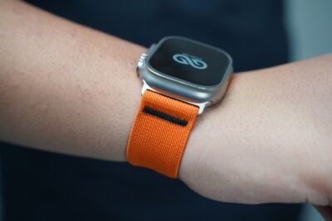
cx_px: 166
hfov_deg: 35.6
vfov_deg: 24.2
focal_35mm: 56
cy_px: 110
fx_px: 517
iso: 800
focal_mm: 56
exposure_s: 1/60
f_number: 4
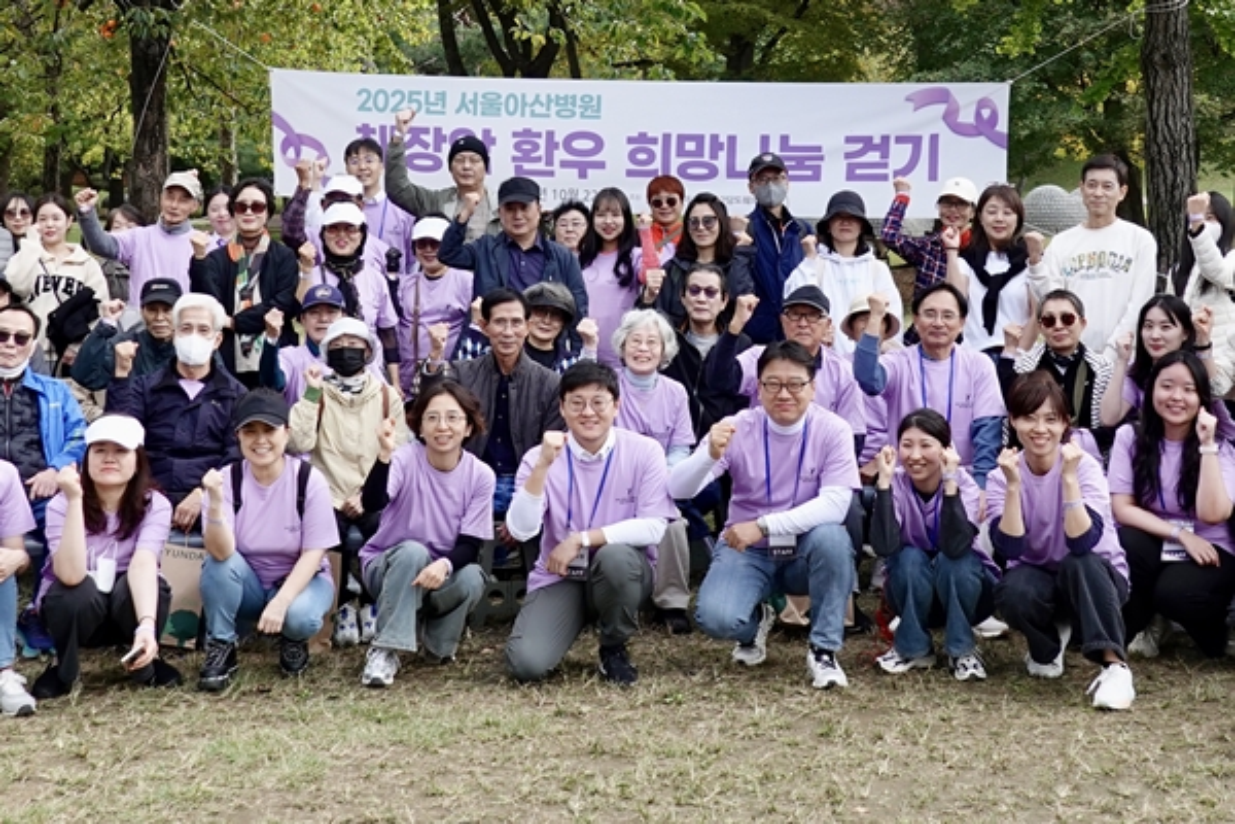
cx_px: 618
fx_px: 1029
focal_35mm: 30
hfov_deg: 61.9
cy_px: 412
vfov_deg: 43.6
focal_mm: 11.06
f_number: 3.5
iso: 125
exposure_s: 1/200
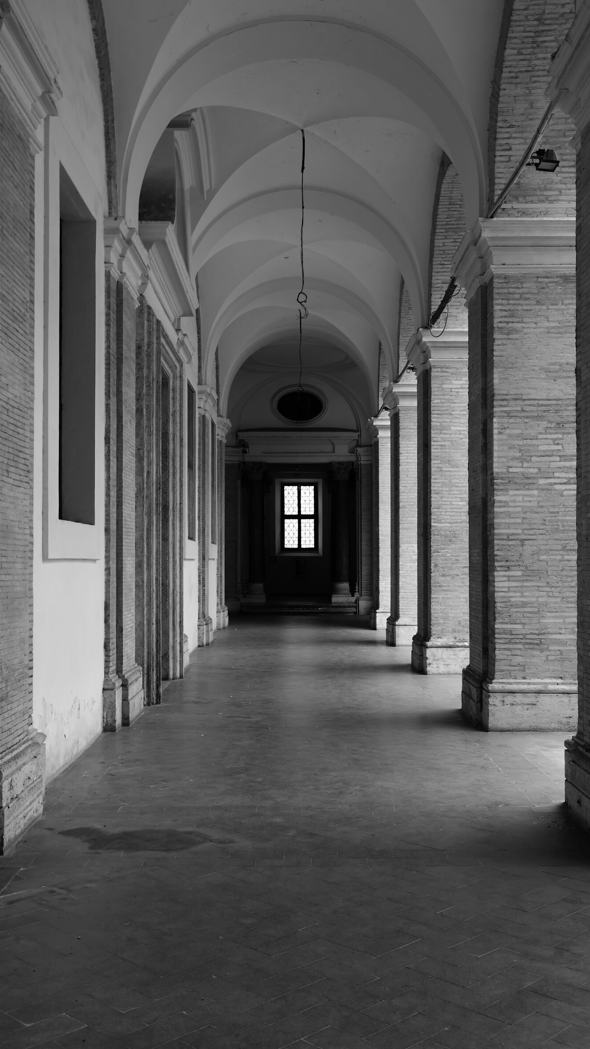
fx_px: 974
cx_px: 303
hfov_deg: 33.7
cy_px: 526
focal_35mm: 35
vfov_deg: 56.6
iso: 200
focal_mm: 22.3
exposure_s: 1/13
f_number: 7.1
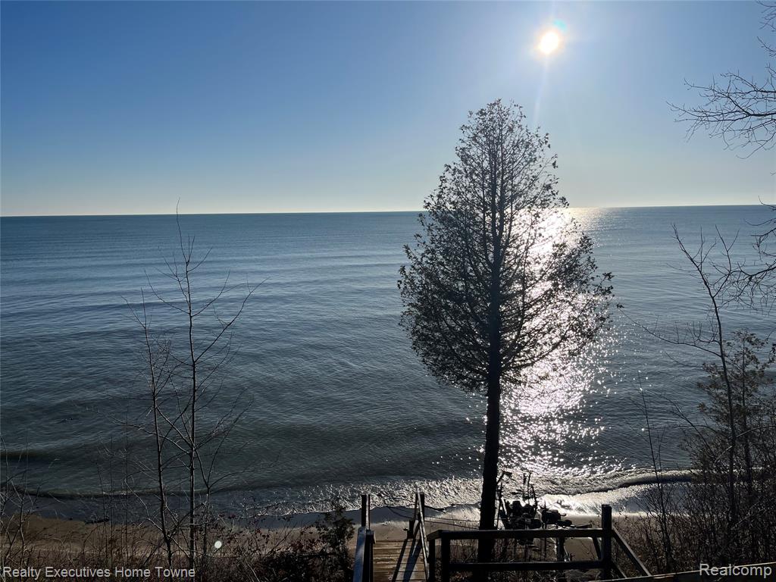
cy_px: 291
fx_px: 583
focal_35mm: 26
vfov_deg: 53.1
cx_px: 388
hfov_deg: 67.3
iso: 50
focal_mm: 5.1
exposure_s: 1/15152
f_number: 1.6
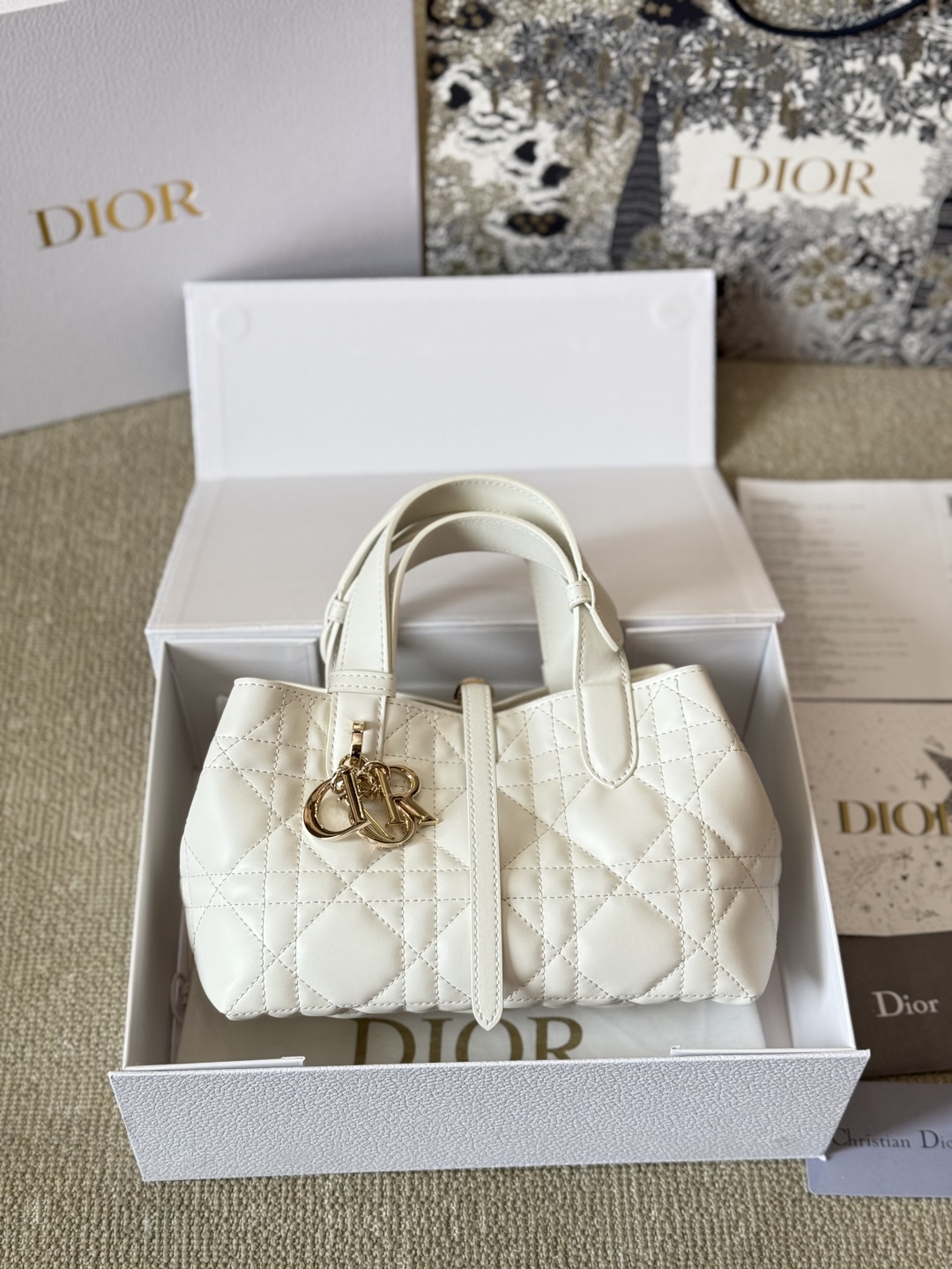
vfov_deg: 39.7
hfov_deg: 30.3
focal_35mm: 48
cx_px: 476
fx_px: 1760
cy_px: 634
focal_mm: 6.76
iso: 100
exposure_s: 1/82
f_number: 1.78
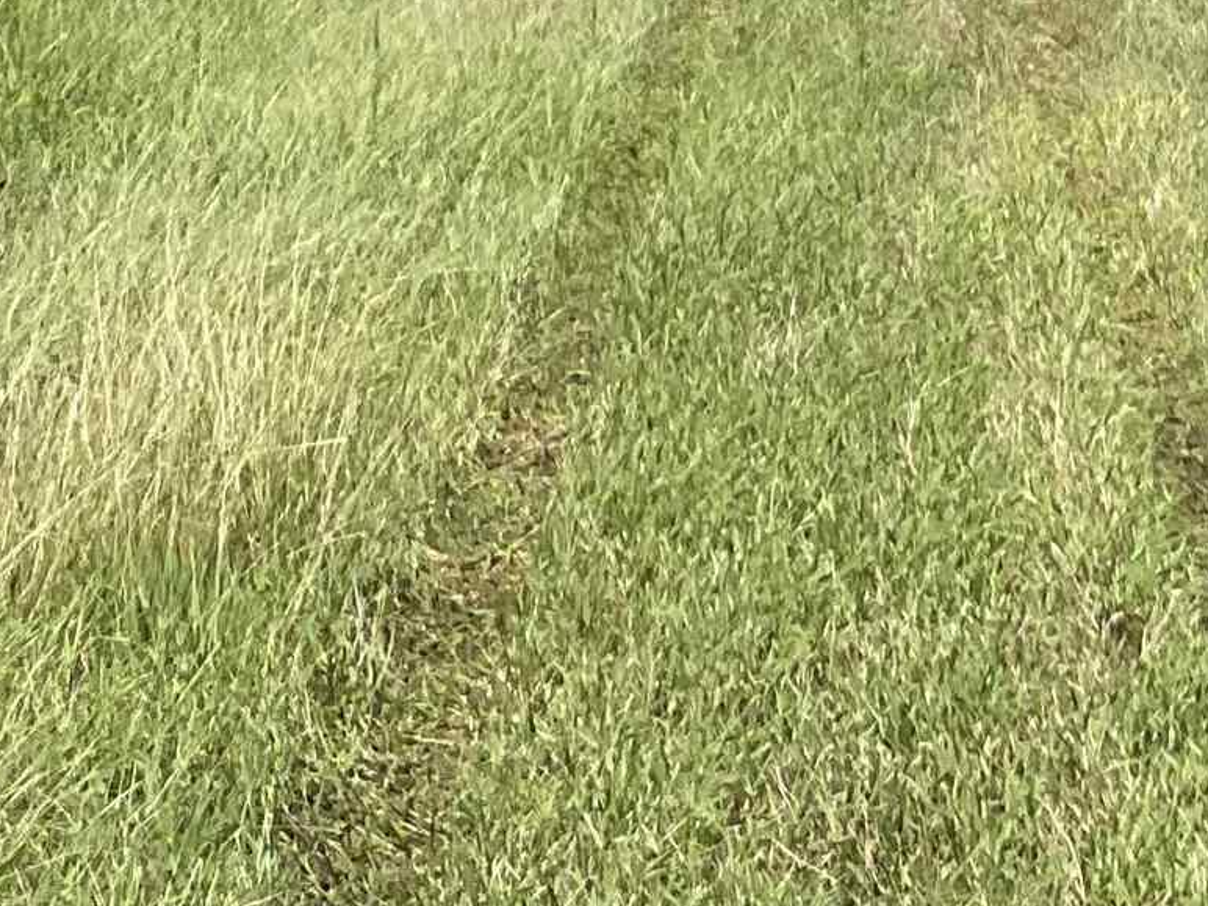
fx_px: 7224
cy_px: -784
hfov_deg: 9.2
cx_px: 2042
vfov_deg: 7.0
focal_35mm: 207
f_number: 2
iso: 32
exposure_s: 1/2994
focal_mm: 6
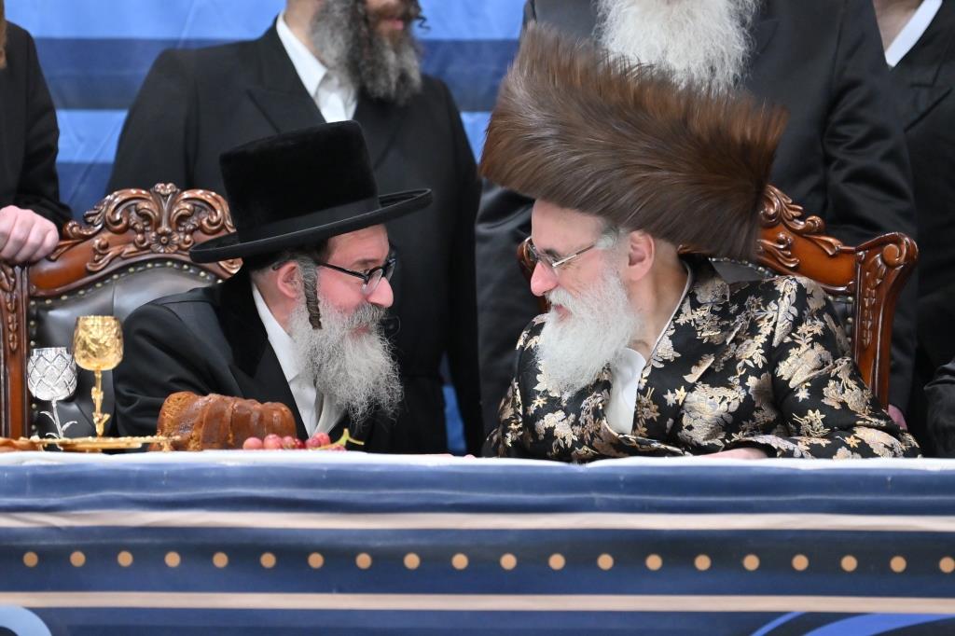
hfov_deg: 7.4
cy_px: 318
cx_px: 478
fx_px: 7345
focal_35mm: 277
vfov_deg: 5.0
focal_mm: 185
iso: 1000
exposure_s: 1/250
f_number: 2.8
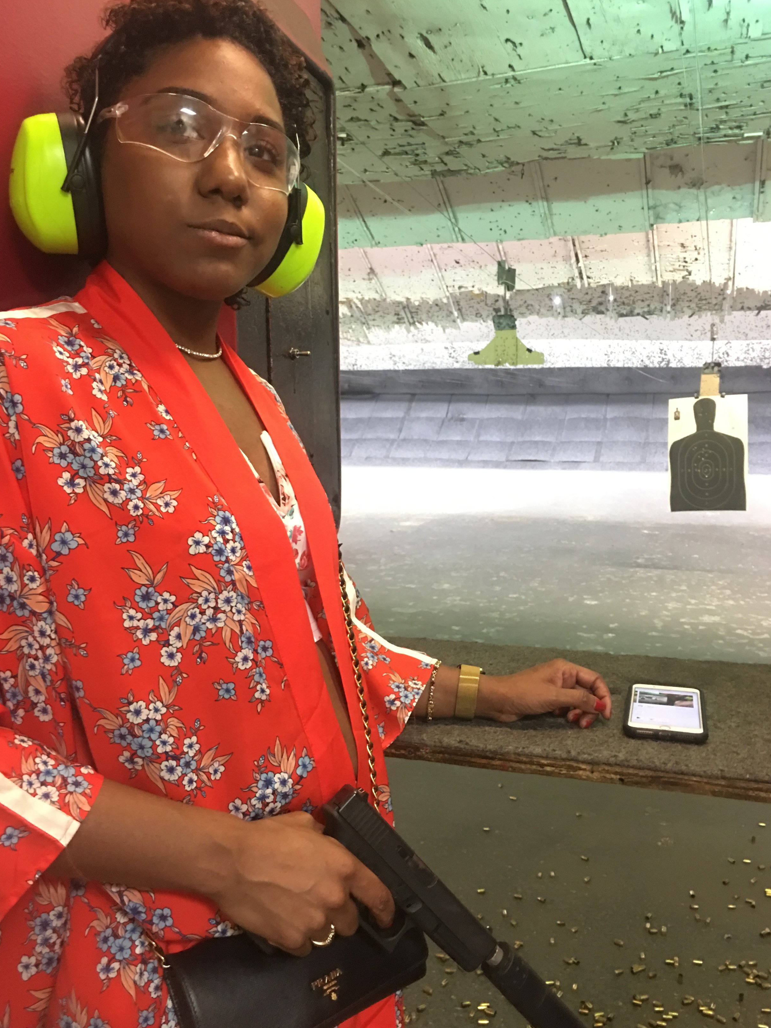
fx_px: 891
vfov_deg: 60.0
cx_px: 386
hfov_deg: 46.8
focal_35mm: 30
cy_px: 520
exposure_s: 1/4
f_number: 2.2
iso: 80
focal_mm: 4.15
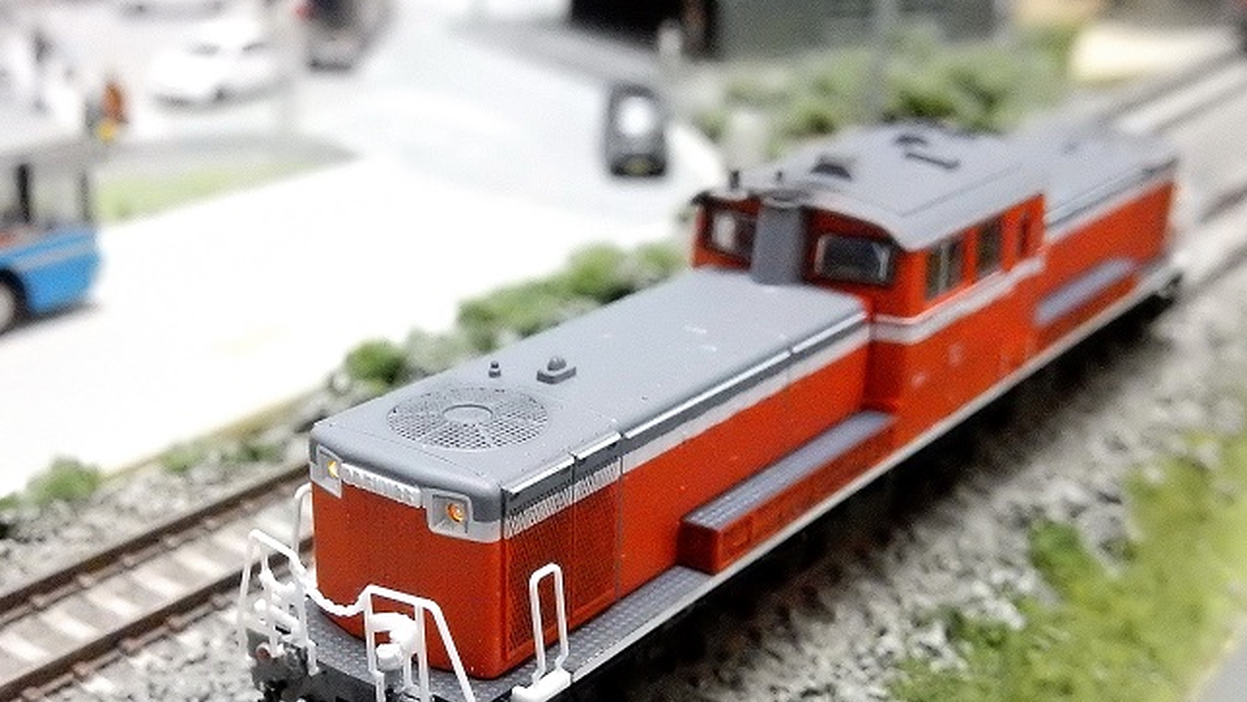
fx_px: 1687
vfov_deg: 23.4
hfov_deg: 40.5
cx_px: 673
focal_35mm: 51
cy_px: 455
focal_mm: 7.6
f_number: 4.2
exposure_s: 1/40
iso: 3200
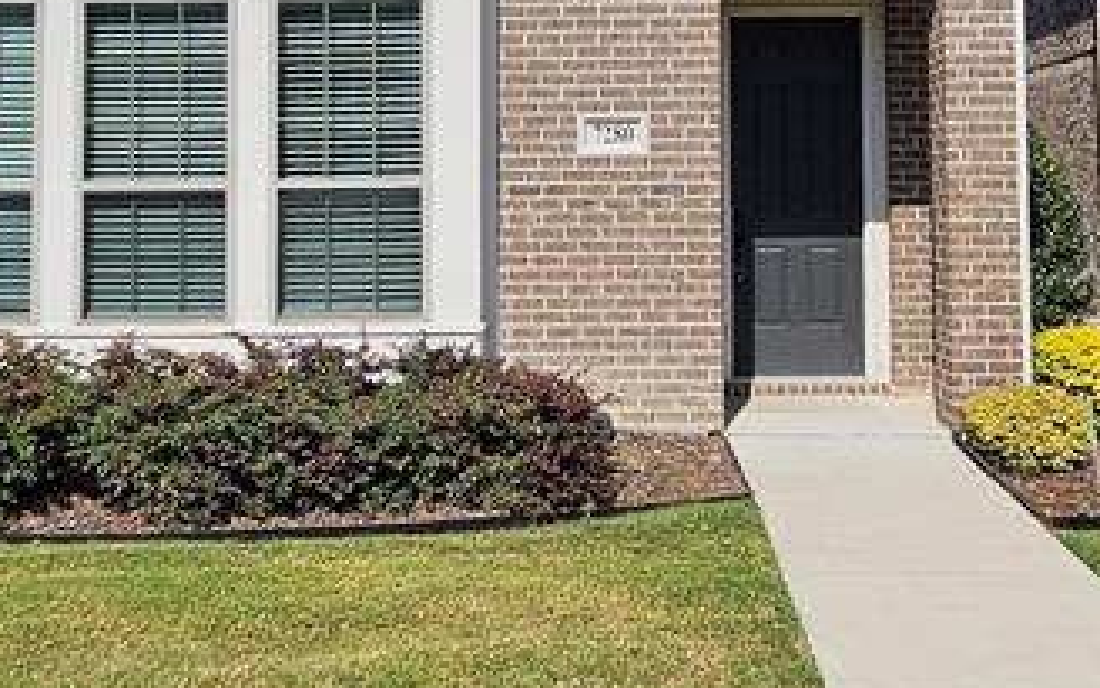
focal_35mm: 43
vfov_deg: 29.2
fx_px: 1289
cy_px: 138
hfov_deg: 46.2
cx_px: 577
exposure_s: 1/4361
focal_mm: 2.2
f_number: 2.2
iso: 50
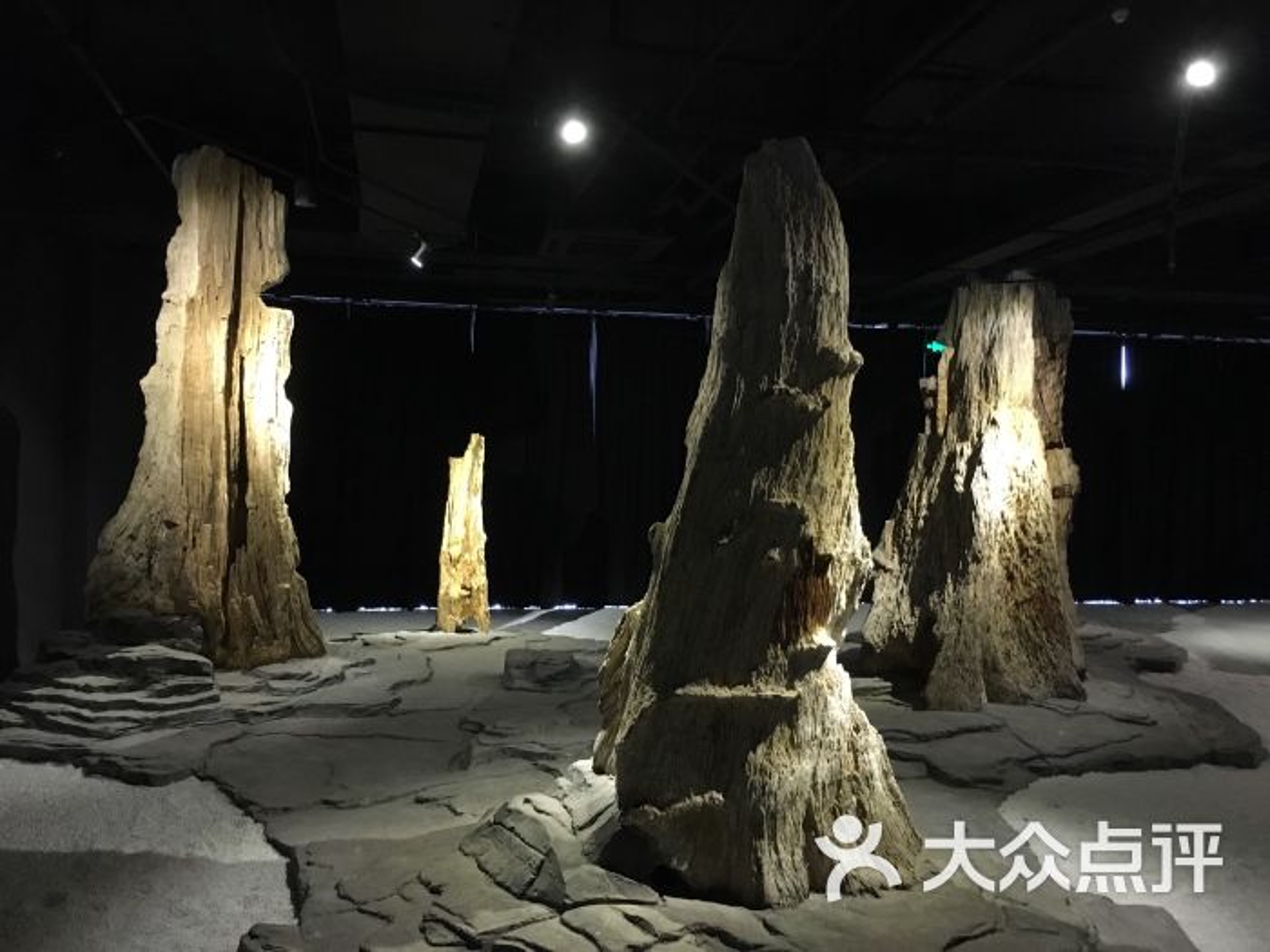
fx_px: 1064
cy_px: 476
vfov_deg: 48.2
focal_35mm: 29
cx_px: 635
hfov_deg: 61.7
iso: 200
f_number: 2.2
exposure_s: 1/17
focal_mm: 4.15
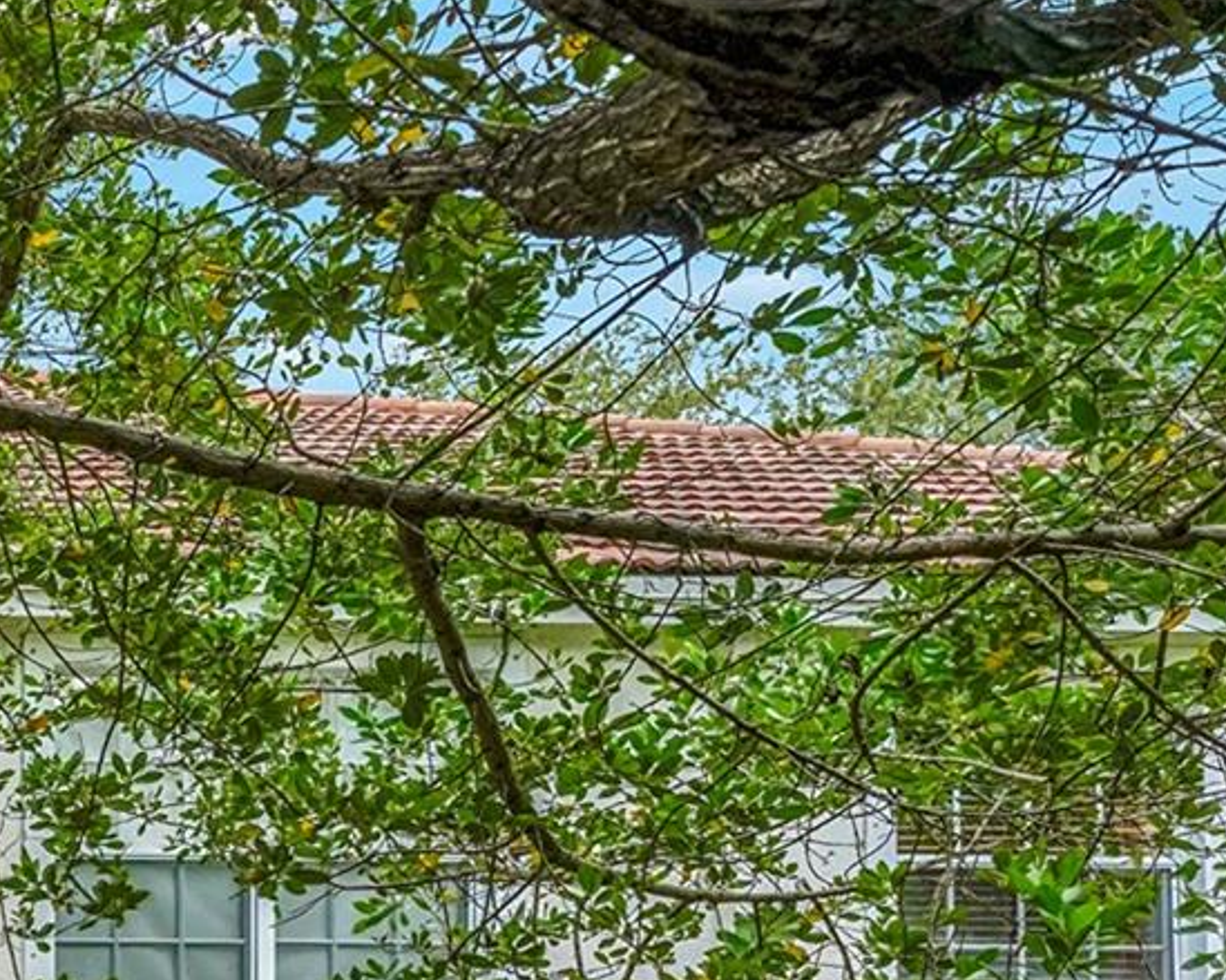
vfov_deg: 29.2
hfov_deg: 21.7
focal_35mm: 49
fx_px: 1778
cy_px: 941
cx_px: -1025
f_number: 8
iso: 640
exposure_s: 1/50
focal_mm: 14
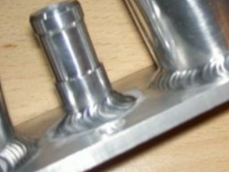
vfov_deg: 17.2
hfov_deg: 22.2
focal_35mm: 85
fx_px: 562
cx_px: 229
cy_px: 38
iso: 100
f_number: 2.8
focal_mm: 8
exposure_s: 1/59.5
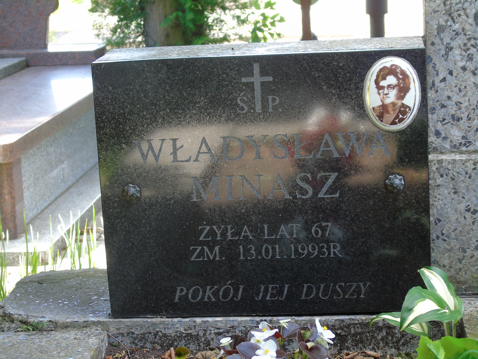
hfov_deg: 20.9
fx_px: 1298
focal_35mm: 94
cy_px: 180
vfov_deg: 15.7
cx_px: 239
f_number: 4.3
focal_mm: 17
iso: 100
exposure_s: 1/30
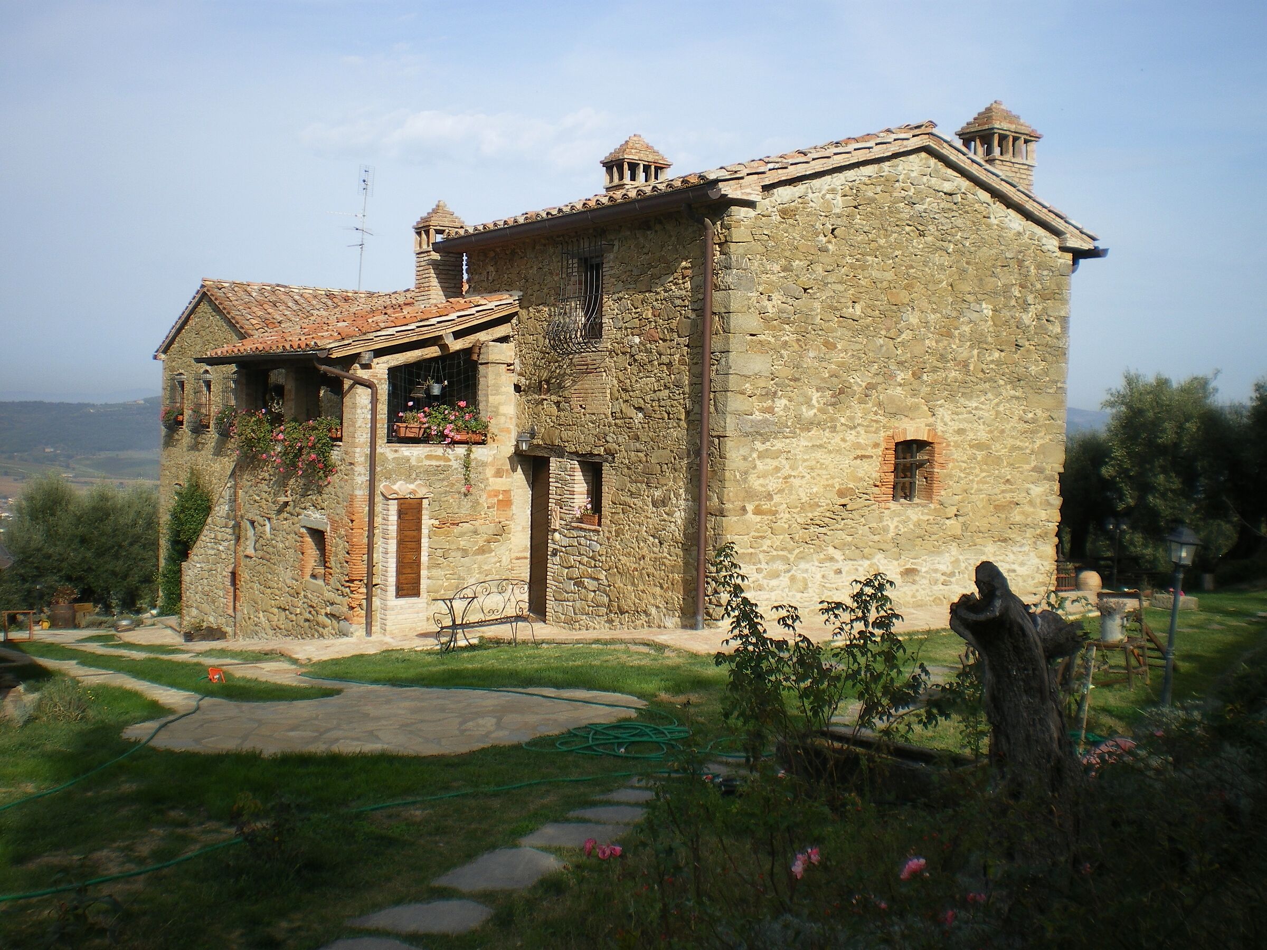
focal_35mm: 36
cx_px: 634
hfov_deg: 51.4
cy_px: 475
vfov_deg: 39.7
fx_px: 1318
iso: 50
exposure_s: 1/320
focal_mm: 6.3
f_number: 4.6
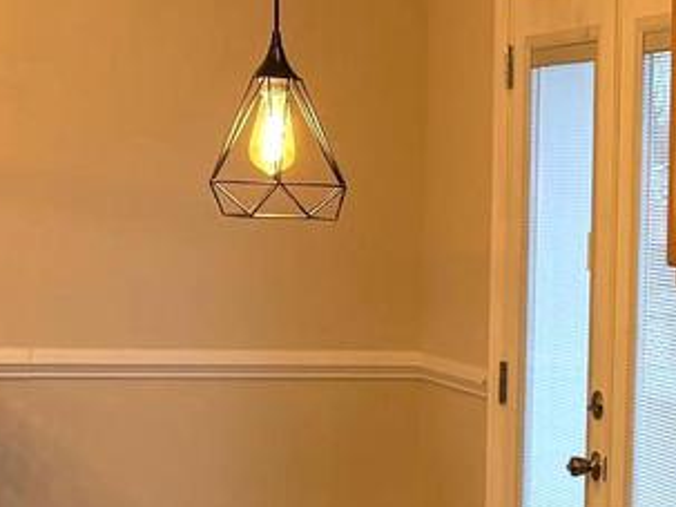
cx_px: 857
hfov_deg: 16.4
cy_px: 402
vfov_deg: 12.9
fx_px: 2225
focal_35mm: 114
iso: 125
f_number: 1.78
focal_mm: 6.76
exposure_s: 1/60
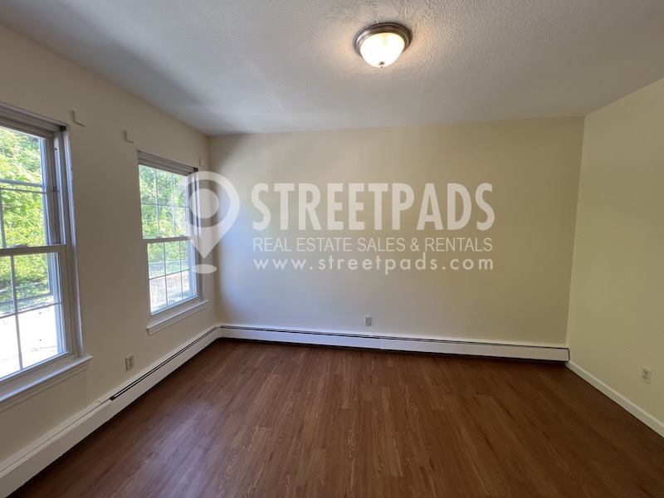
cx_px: 332
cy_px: 249
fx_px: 249
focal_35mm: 13
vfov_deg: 89.9
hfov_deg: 106.2
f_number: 1.8
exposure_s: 1/120
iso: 100
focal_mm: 1.57
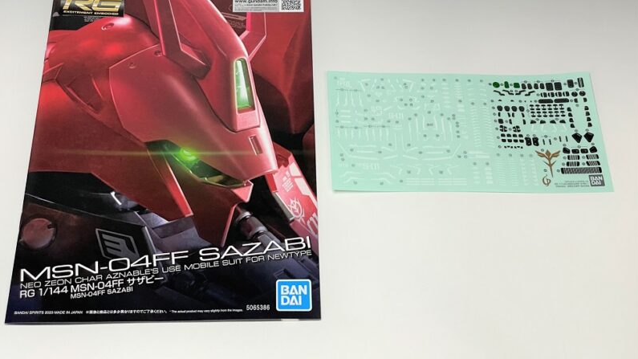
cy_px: 137
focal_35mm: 57
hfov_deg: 36.6
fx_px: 964
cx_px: 319
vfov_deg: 21.0
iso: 125
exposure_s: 1/60
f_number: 2
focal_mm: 6
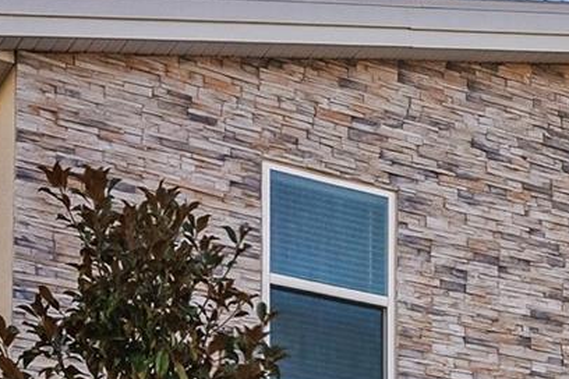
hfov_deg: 17.6
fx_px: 1675
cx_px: 805
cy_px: 447
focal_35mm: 106
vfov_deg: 12.6
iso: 1000
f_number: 6.3
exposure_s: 1/800
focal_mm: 27
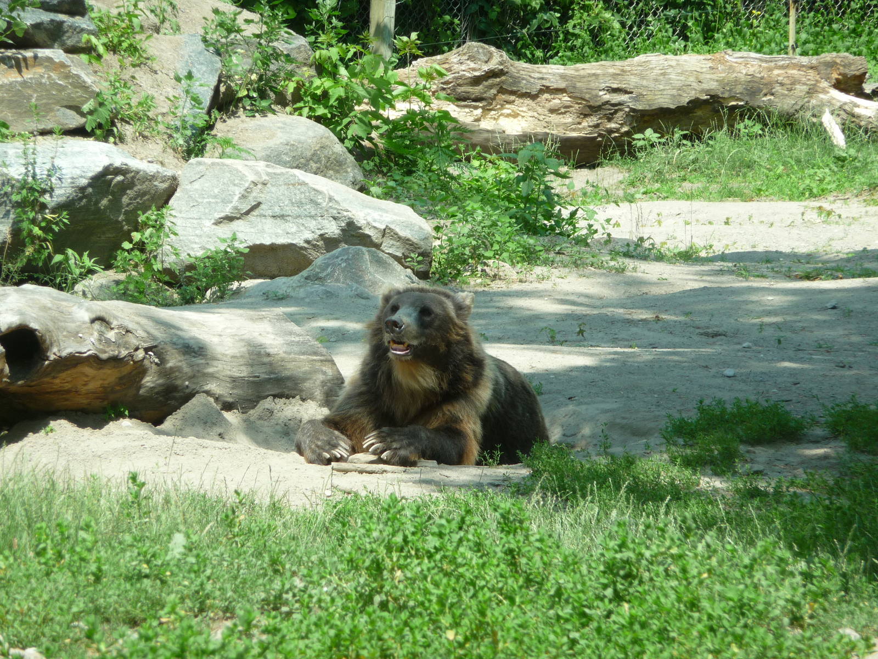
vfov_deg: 5.3
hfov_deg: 7.1
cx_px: 439
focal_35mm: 280
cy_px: 330
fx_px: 7102
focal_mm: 47
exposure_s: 1/160
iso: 100
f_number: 4.9
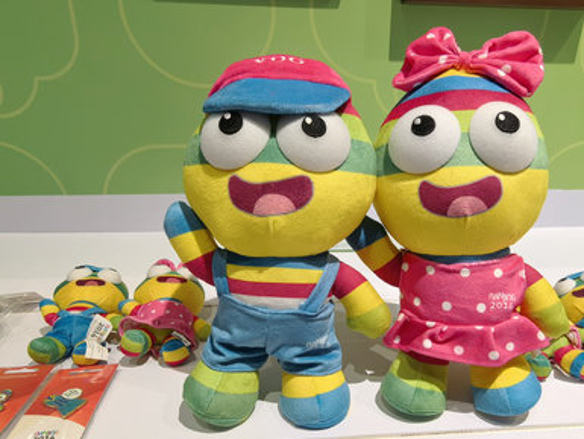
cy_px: 261
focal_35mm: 27
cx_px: 340
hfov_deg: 64.9
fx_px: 456
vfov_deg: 51.1
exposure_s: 1/100
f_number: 2.2
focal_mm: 1.95
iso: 160
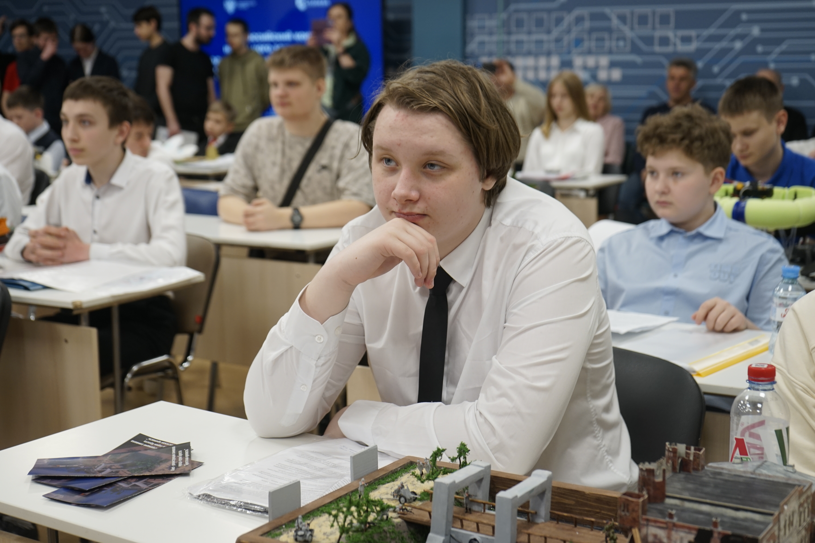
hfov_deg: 38.2
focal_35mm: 52
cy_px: 272
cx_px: 408
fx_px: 1177
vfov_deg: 26.0
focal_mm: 52
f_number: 5
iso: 640
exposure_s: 1/80
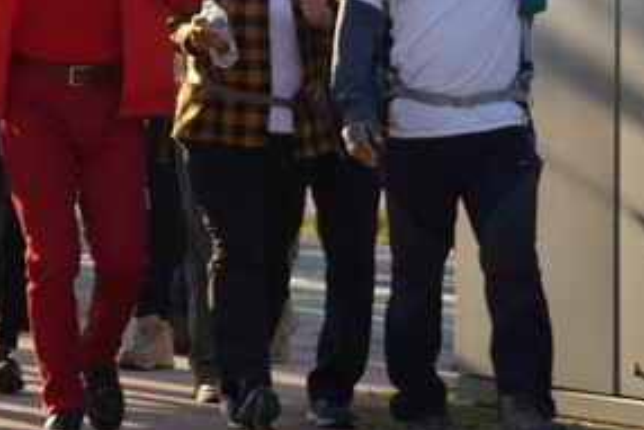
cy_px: -343
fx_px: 6841
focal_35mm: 382
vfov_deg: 3.6
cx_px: -385
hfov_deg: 5.3
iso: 100
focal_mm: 57
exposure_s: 1/160
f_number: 5.6
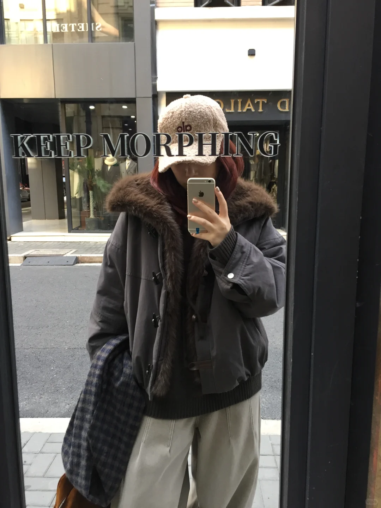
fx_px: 426
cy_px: 254
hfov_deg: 48.2
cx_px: 190
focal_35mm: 29
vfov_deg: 61.7
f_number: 2.2
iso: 40
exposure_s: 1/33
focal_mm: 4.15
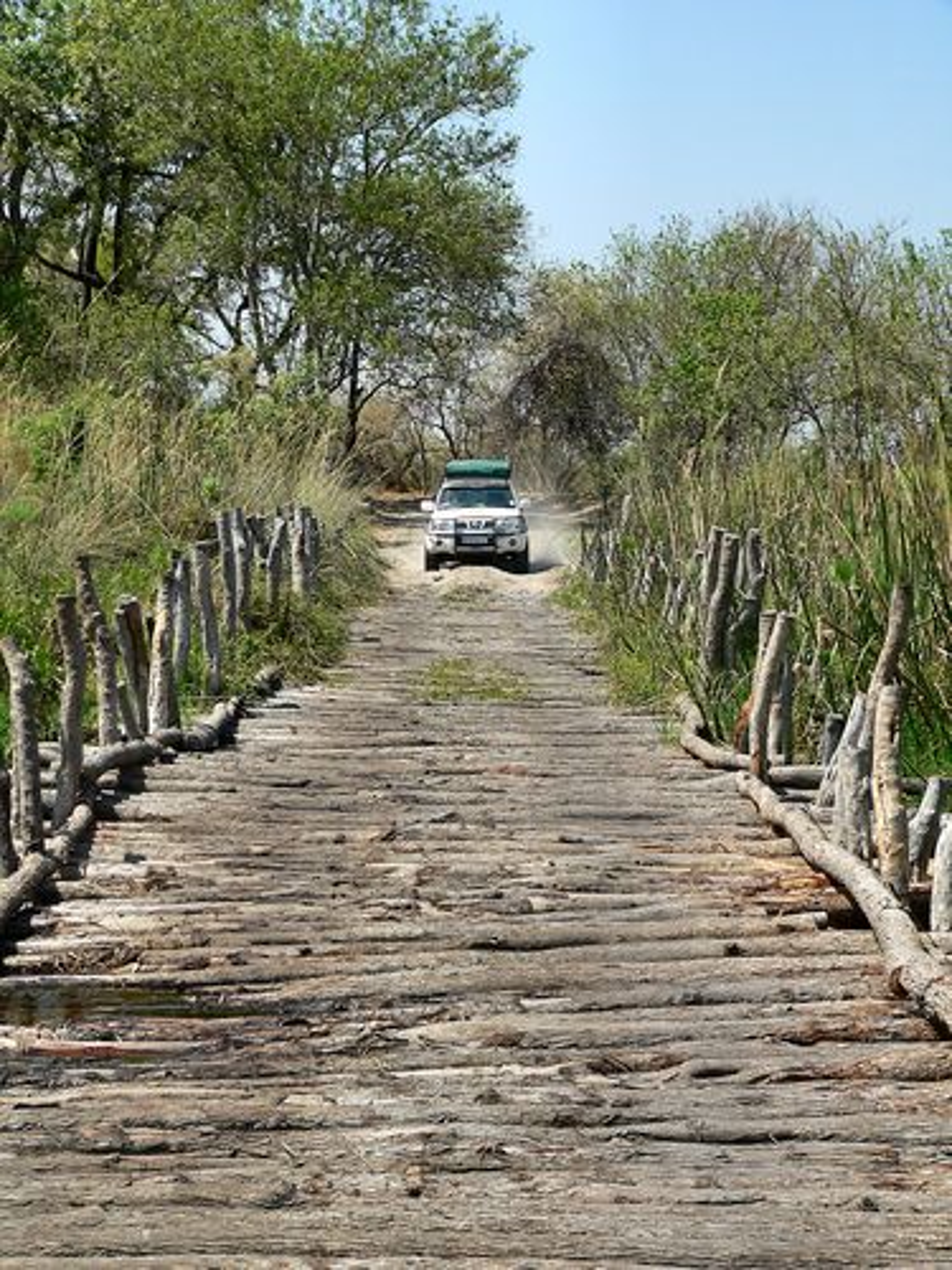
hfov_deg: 24.0
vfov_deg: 31.7
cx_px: 476
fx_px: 2237
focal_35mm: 61
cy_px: 635
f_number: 4.6
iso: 80
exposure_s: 1/500
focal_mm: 10.2
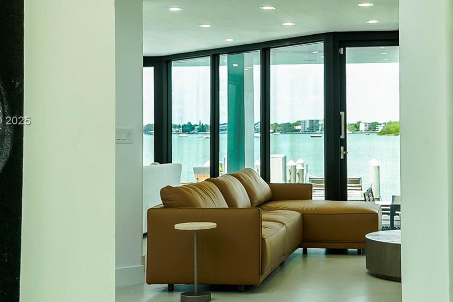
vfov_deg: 20.3
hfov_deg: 30.0
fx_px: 843
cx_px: 283
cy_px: 122
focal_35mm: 67
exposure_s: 1/400
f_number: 5.6
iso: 640
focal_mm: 24
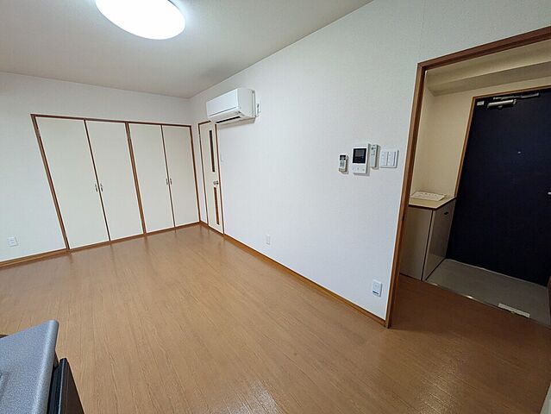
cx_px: 276
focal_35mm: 14
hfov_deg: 102.0
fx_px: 223
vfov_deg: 85.7
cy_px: 207
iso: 55
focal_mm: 1.83
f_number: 2.2
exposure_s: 1/60
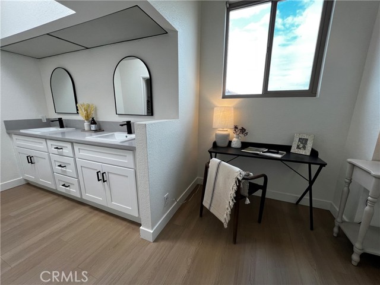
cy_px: 142
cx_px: 190
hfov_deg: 106.2
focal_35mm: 13
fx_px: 143
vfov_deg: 89.9
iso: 64
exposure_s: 1/120
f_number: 1.8
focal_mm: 1.57
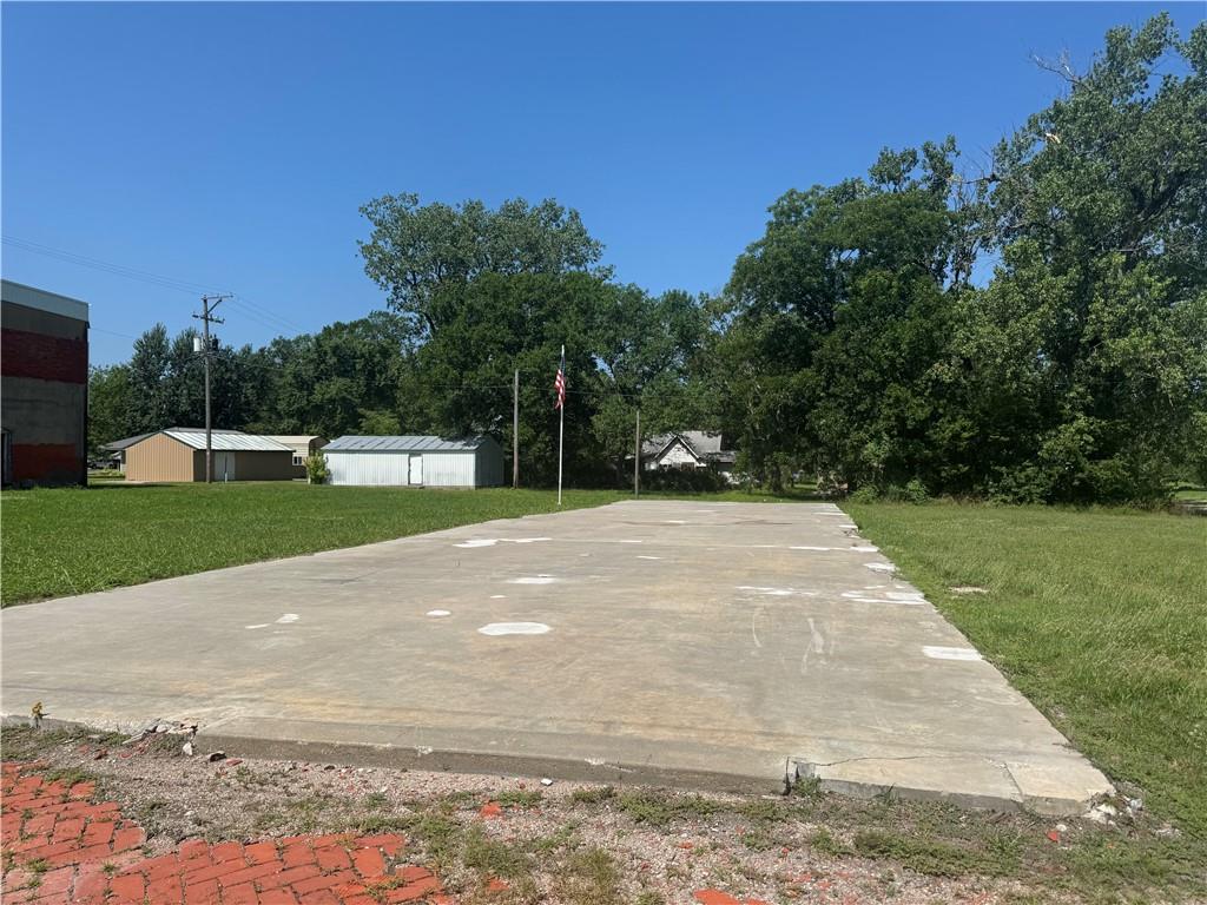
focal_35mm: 24
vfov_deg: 56.8
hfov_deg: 71.6
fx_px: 837
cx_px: 604
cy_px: 452
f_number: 1.78
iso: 80
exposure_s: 1/6410
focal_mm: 6.76
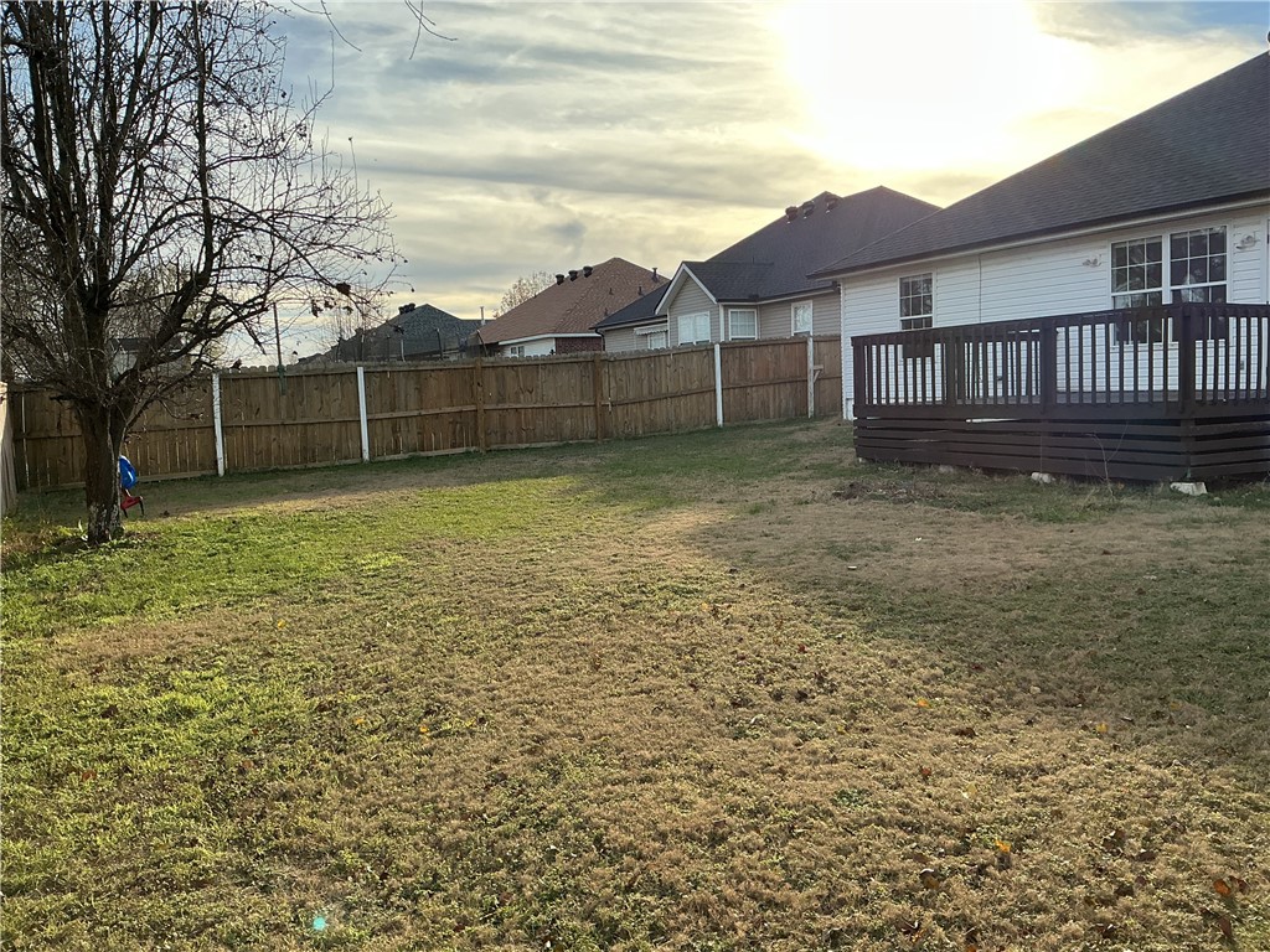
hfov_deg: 61.7
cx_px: 635
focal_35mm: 29
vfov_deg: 48.2
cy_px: 476
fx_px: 1064
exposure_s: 1/1055
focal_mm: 3
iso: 25
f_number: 1.8
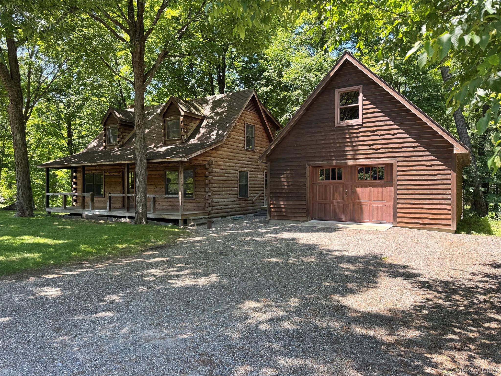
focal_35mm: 24
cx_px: 250
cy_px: 188
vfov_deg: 56.8
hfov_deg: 71.6
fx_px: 347
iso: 80
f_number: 1.78
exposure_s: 1/320
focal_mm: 6.76
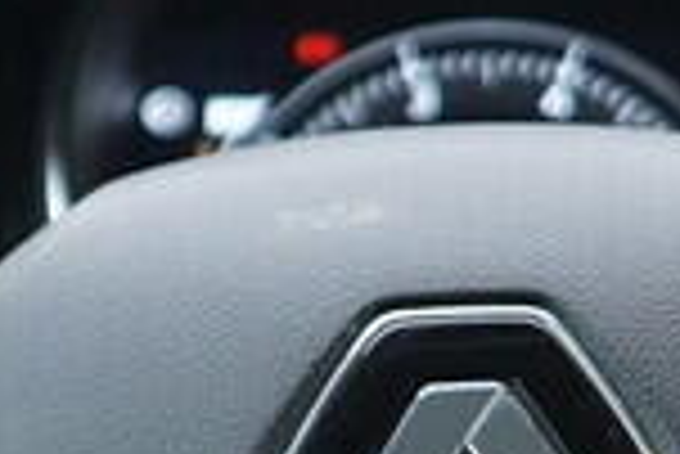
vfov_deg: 5.6
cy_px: 542
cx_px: 491
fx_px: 4613
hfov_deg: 8.4
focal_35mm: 244
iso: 250
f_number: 2.8
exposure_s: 1/40
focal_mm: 24
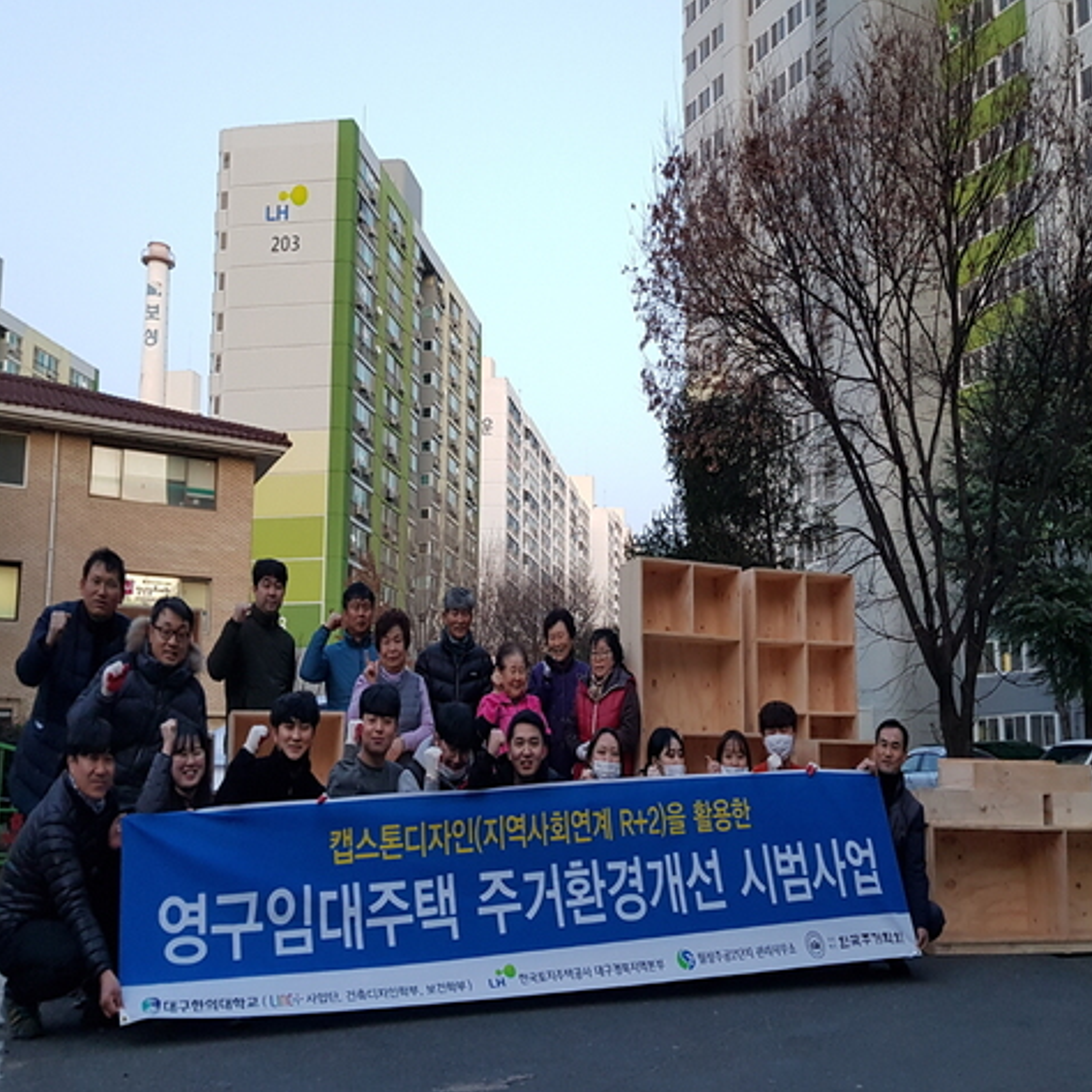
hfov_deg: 52.3
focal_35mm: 31
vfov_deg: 52.5
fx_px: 1106
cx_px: 624
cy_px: 541
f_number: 1.7
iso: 160
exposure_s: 1/50
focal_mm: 4.2
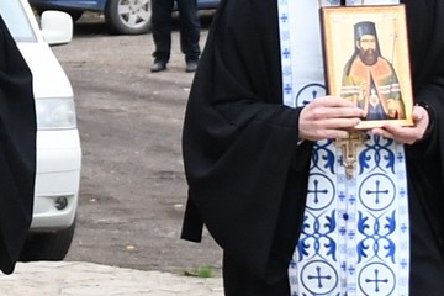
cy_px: 171
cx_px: 208
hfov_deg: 17.1
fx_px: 1480
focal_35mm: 120
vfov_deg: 11.4
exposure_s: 1/320
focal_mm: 24
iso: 800
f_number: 3
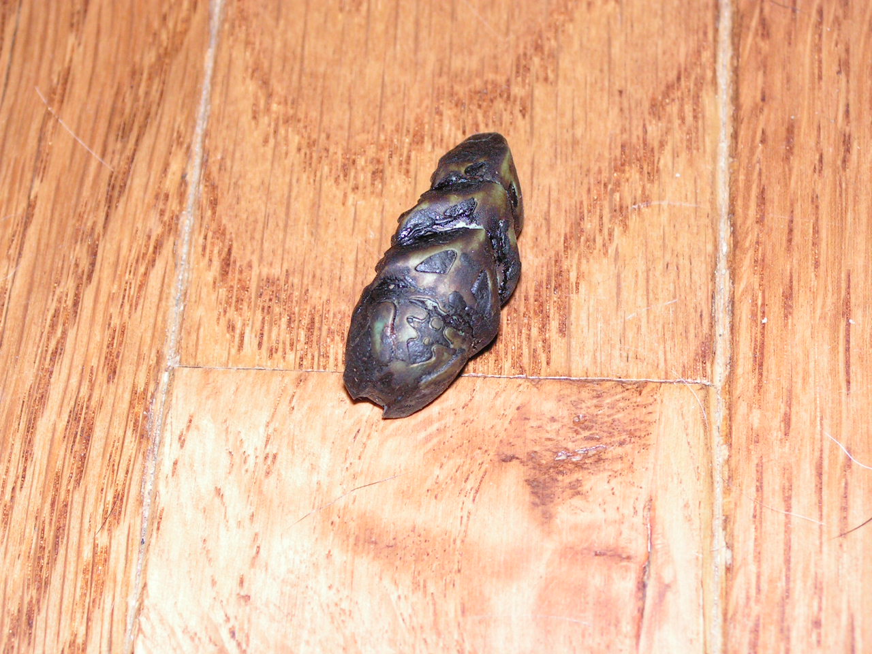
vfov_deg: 16.4
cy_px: 327
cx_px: 436
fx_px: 2267
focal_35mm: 90
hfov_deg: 21.8
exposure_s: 1/100
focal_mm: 15.1
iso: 200
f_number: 3.3
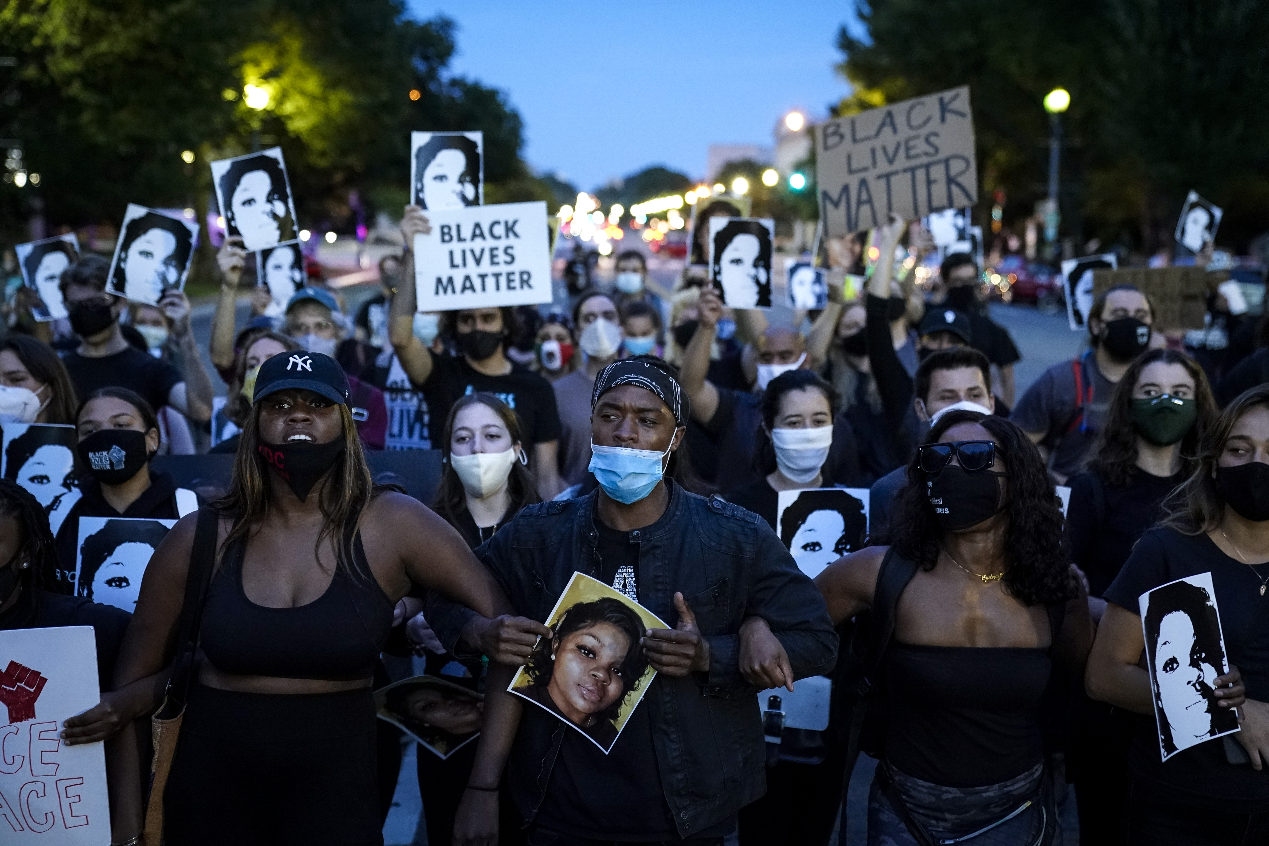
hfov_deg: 38.2
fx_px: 1833
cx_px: 634
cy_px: 423
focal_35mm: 52
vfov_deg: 26.0
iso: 5000
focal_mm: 52
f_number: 2.8
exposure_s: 1/80
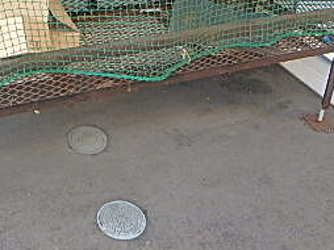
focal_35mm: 53
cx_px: 62
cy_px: -34
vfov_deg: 25.2
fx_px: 511
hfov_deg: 34.9
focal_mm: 3.7
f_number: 3.5
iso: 160
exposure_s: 1/60
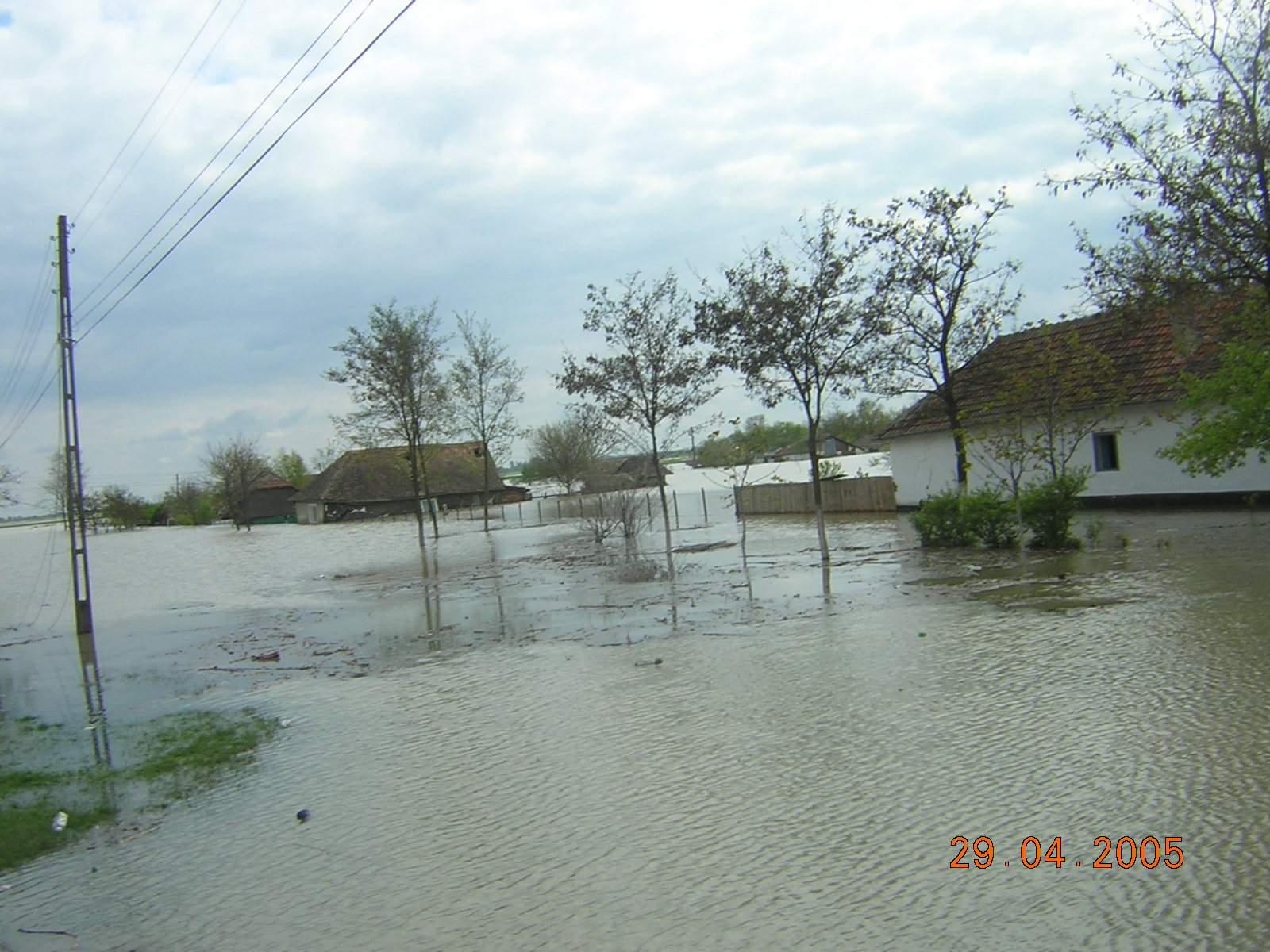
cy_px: 476
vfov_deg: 39.7
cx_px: 635
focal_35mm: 36
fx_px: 1321
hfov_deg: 51.4
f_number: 5.2
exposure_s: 1/399
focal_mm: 4.7
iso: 100
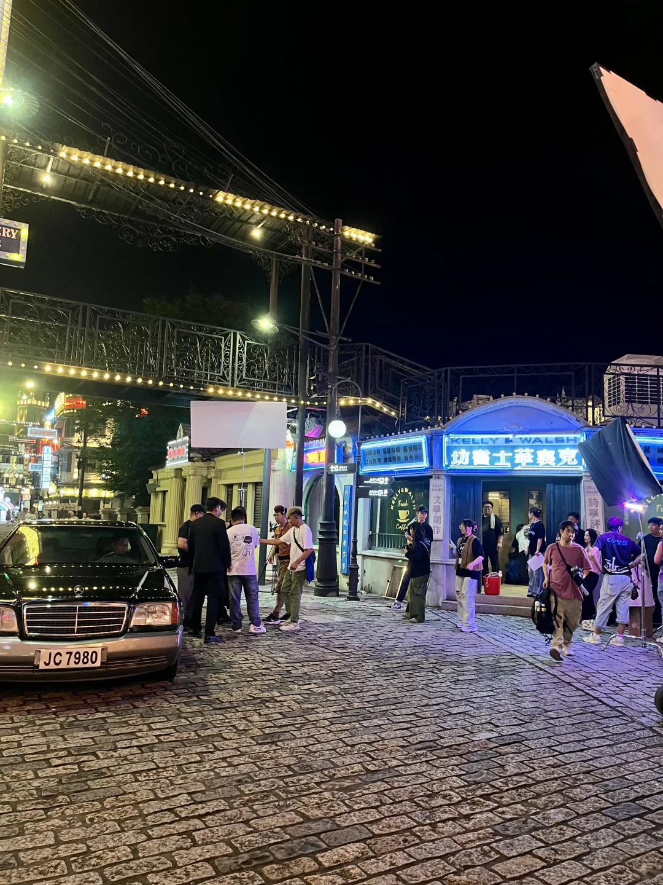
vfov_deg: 67.3
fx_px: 664
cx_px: 332
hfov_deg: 53.1
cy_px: 442
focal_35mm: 26
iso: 320
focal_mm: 5.1
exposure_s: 1/50
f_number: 1.6
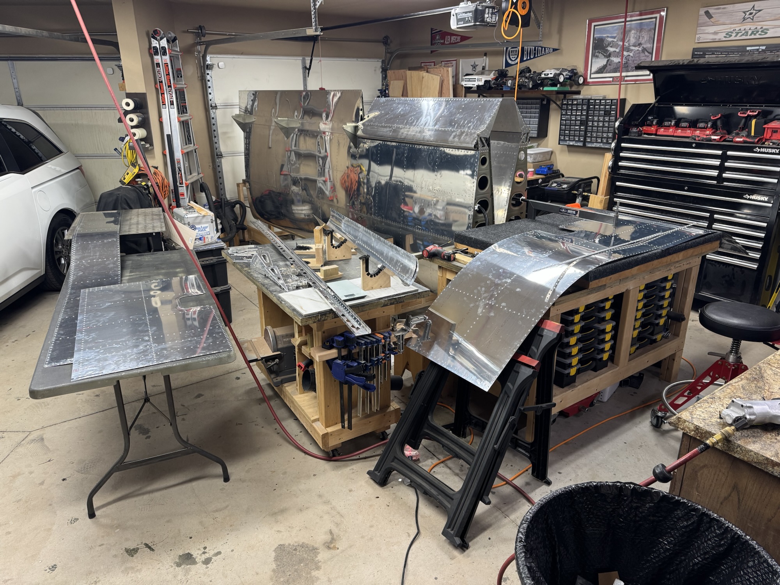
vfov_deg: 56.8
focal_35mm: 24
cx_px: 390
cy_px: 292
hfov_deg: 71.6
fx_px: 541
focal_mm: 6.76
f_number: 1.78
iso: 160
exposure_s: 1/60
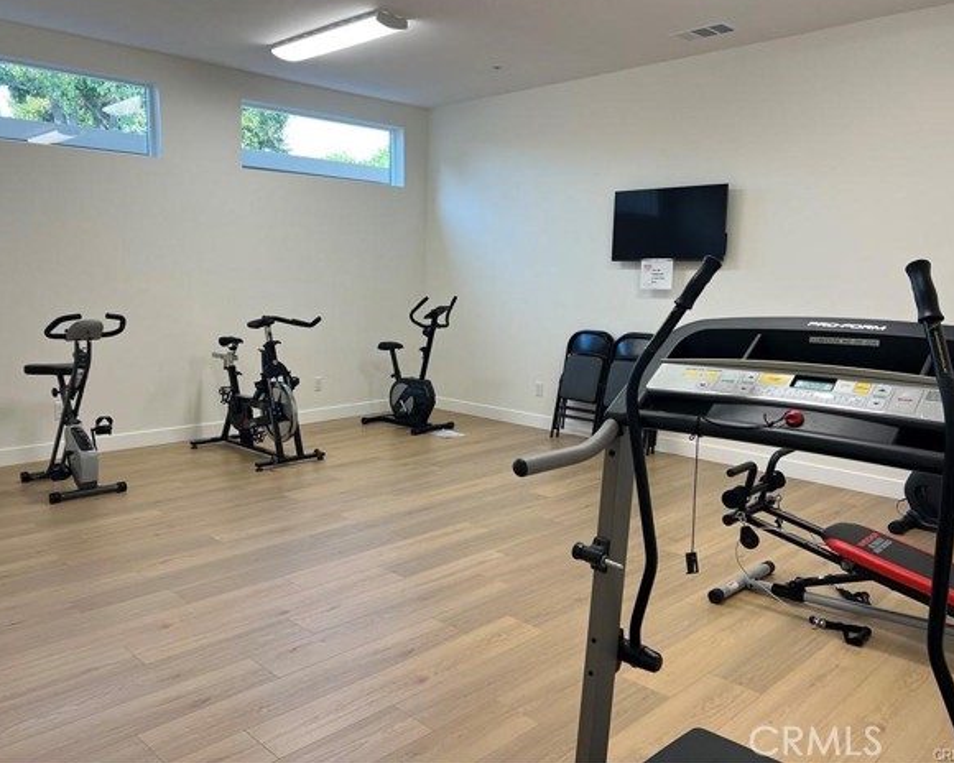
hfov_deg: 62.2
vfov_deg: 51.5
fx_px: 791
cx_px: 459
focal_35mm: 28
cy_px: 370
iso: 64
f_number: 1.5
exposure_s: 1/120
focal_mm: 5.7
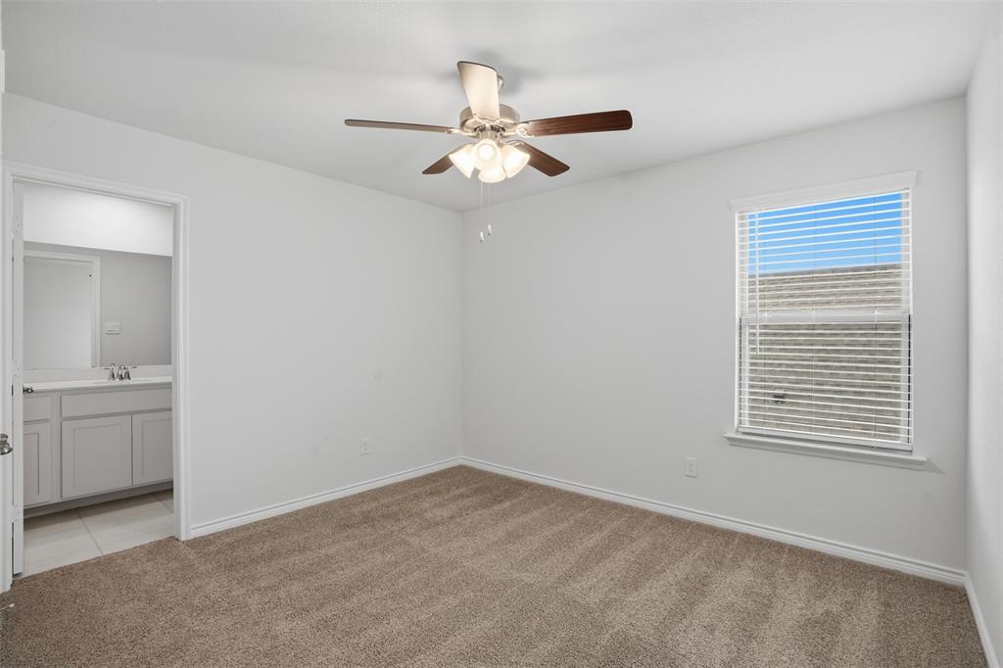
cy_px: 334
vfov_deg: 73.7
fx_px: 446
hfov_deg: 96.8
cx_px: 502
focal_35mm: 16
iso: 250
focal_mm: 16
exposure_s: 1/100
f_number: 9
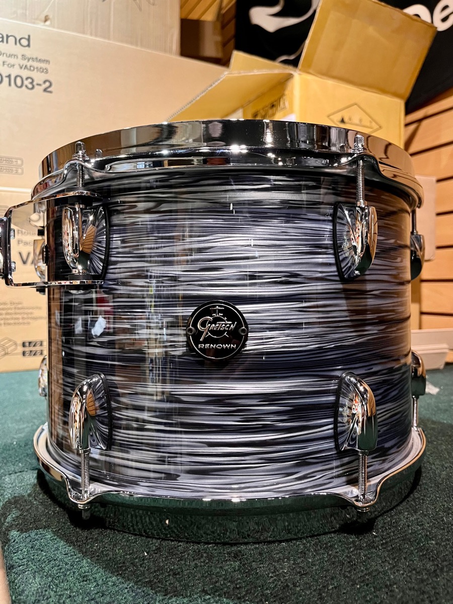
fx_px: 454
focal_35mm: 26
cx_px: 226
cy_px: 302
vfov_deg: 67.3
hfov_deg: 53.1
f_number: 1.6
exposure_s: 1/40
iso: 640
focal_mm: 5.1
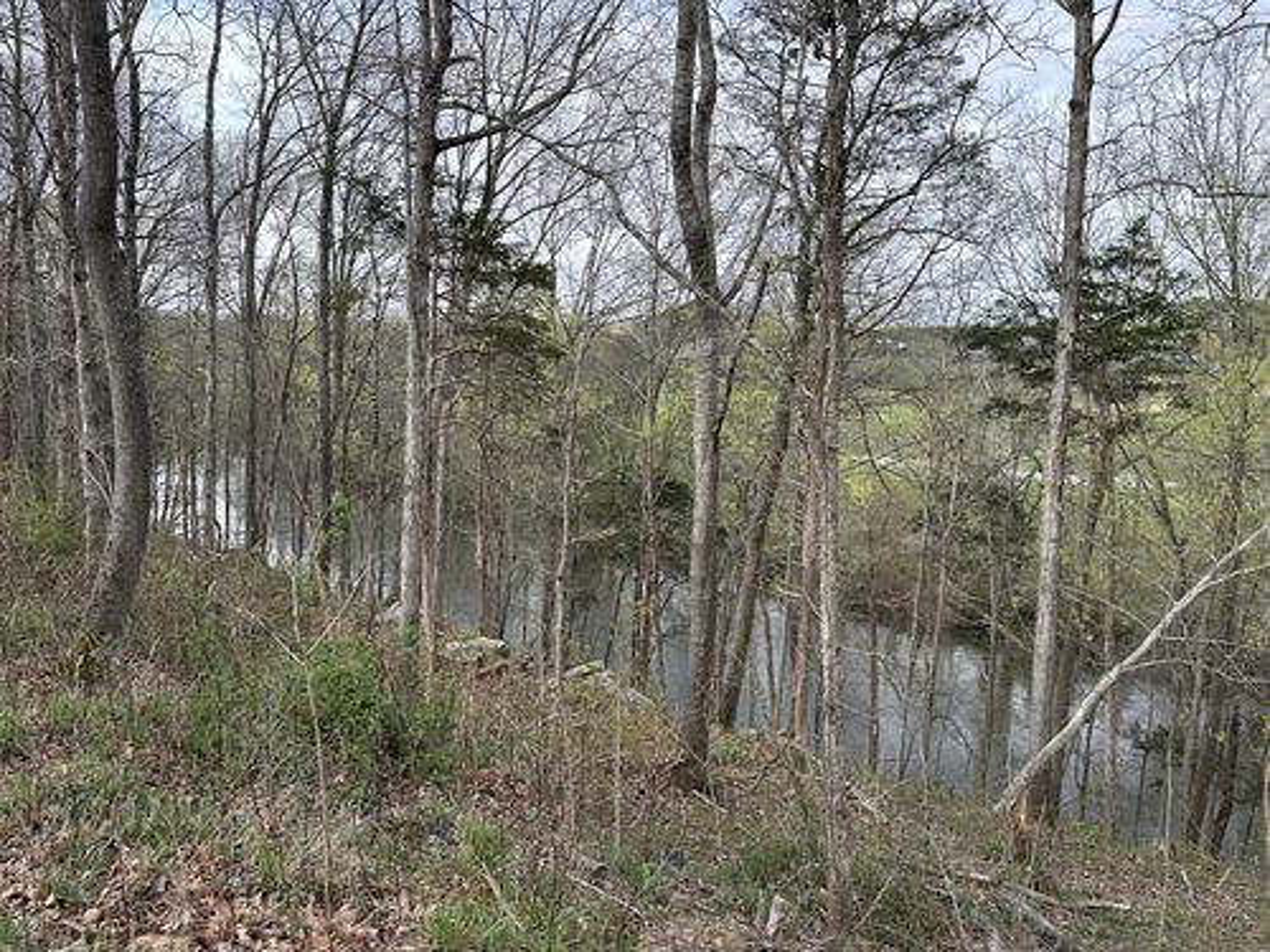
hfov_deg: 71.6
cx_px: 635
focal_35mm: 24
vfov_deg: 56.8
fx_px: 881
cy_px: 476
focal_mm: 6.86
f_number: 1.78
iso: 80
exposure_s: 1/1321
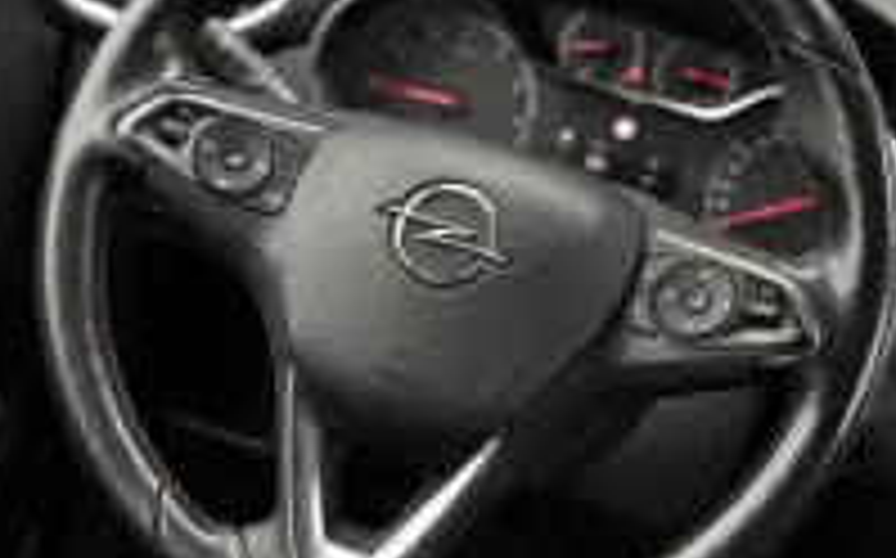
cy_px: 171
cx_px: 459
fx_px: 2245
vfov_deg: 14.1
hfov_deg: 22.6
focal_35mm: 92
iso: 200
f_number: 1.78
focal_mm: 6.76
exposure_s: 1/59
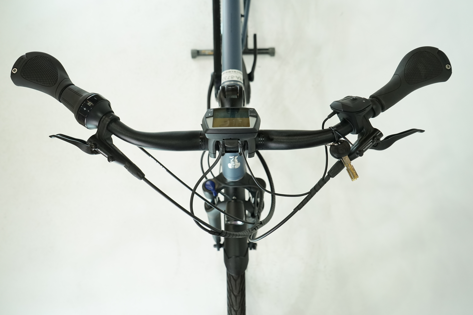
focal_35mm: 28
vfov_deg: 46.4
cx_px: 236
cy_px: 158
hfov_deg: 65.5
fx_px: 368
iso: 1600
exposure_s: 1/200
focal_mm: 28
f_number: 5.6
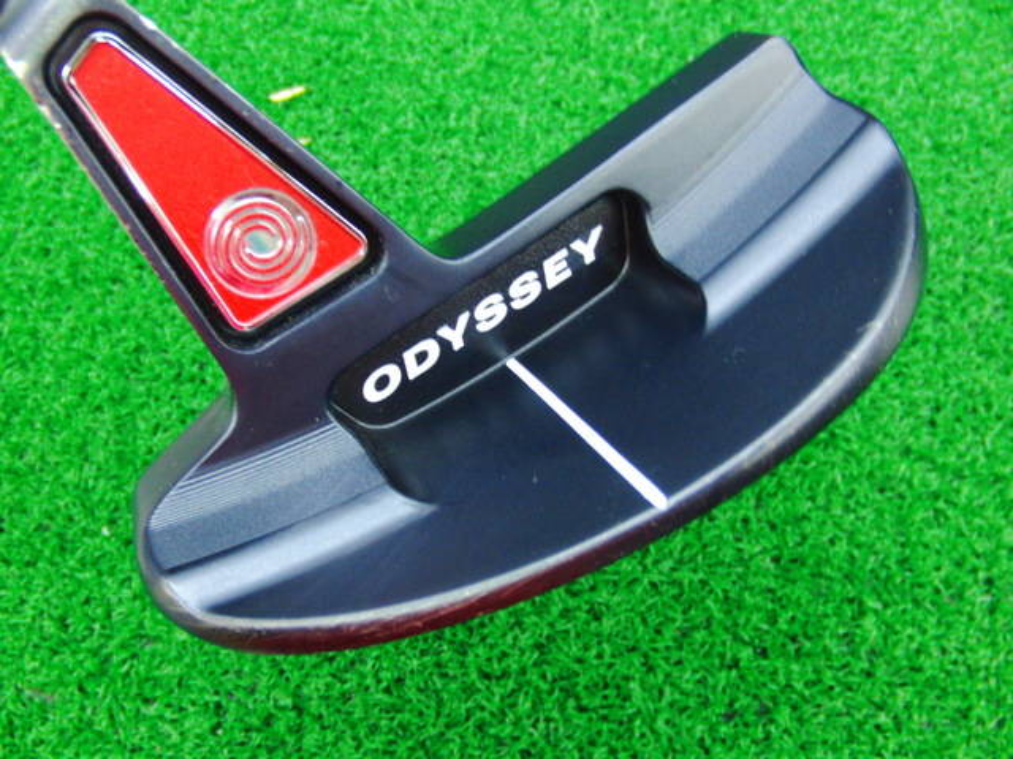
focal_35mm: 37
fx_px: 1083
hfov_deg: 50.1
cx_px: 506
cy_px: 380
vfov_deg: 38.7
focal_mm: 6.42
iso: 400
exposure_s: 1/15
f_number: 3.6
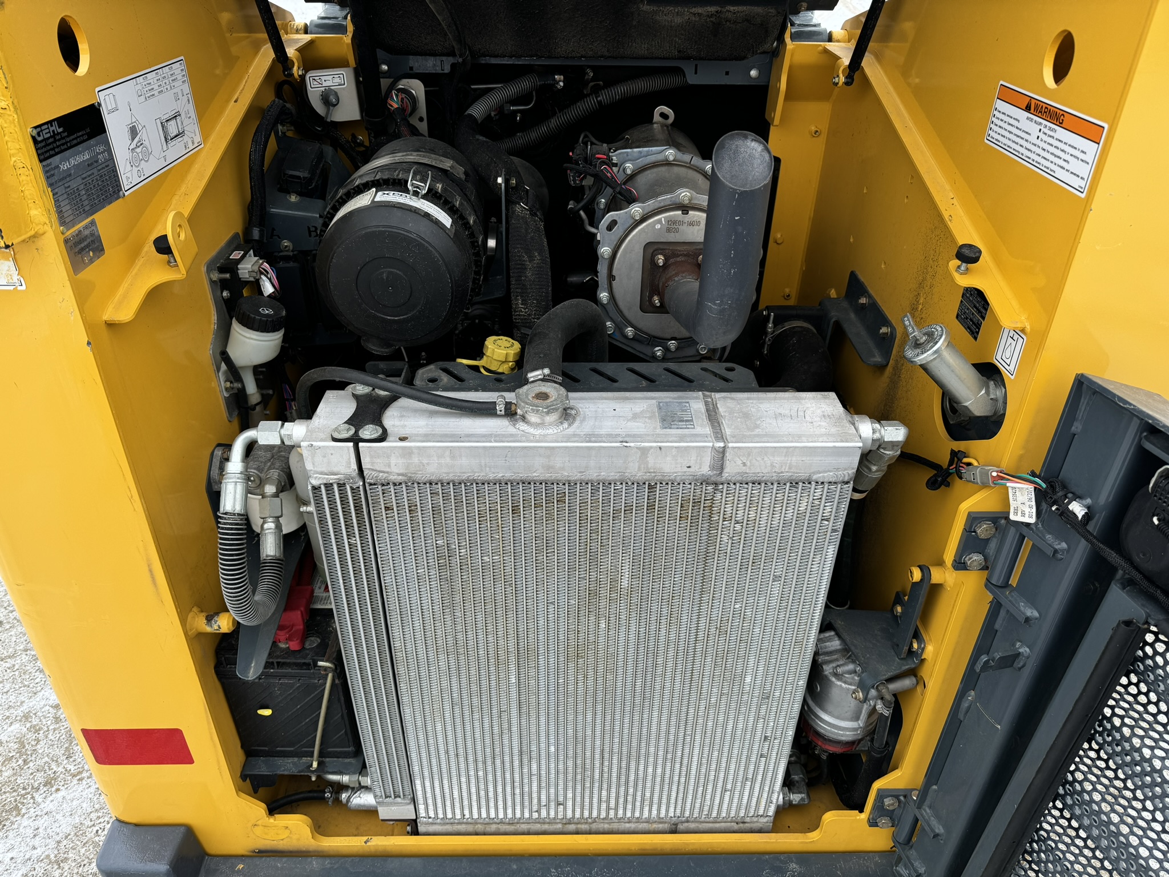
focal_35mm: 24
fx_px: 810
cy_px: 438
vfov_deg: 56.8
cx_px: 584
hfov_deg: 71.6
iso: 64
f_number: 1.78
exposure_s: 1/260
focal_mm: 6.76
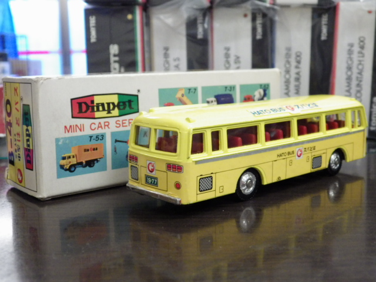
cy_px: 141
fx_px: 543
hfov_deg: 38.2
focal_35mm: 50
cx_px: 188
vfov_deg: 29.1
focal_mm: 9
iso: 800
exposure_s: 1/45
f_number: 3.8
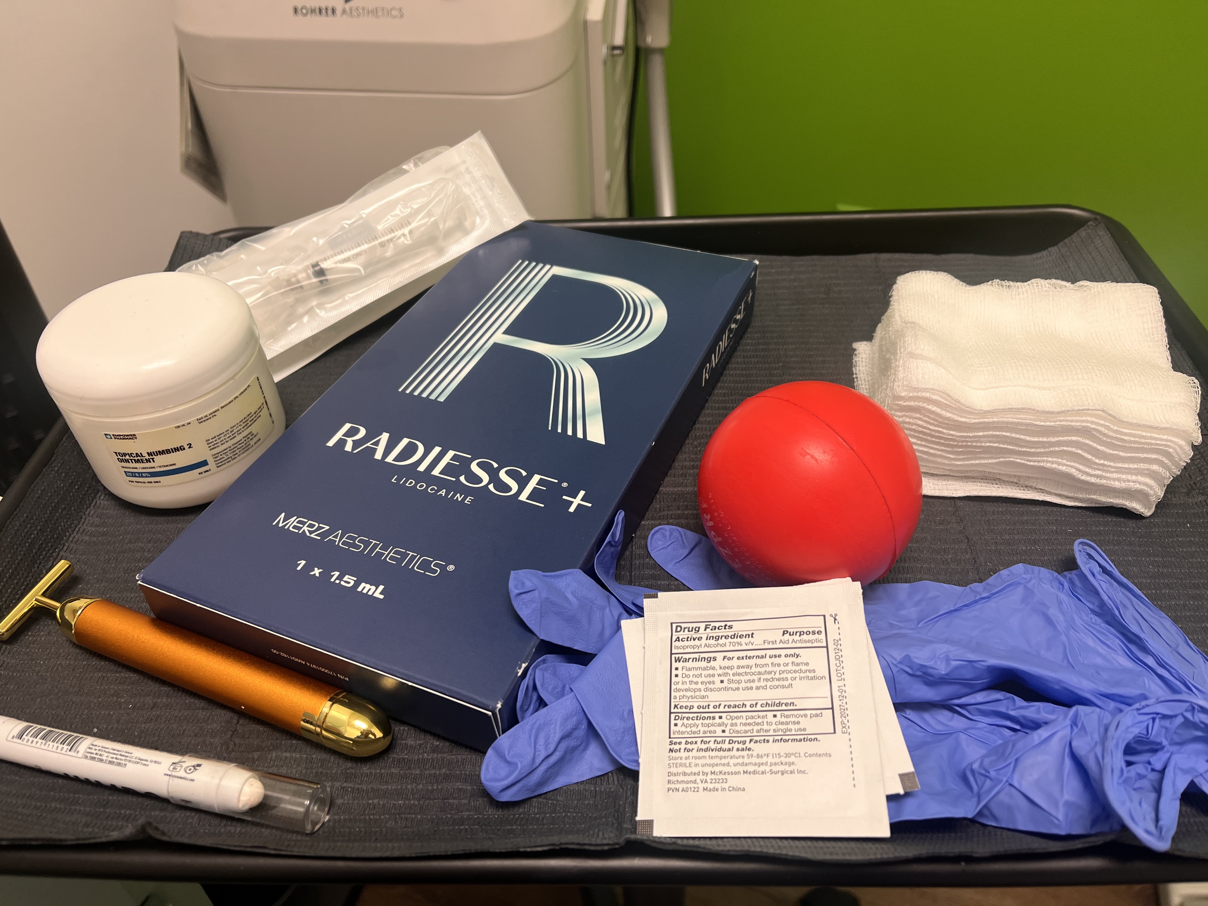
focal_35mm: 26
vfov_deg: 53.1
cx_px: 604
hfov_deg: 67.3
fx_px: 907
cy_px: 453
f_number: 1.6
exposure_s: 1/62
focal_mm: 5.1
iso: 80
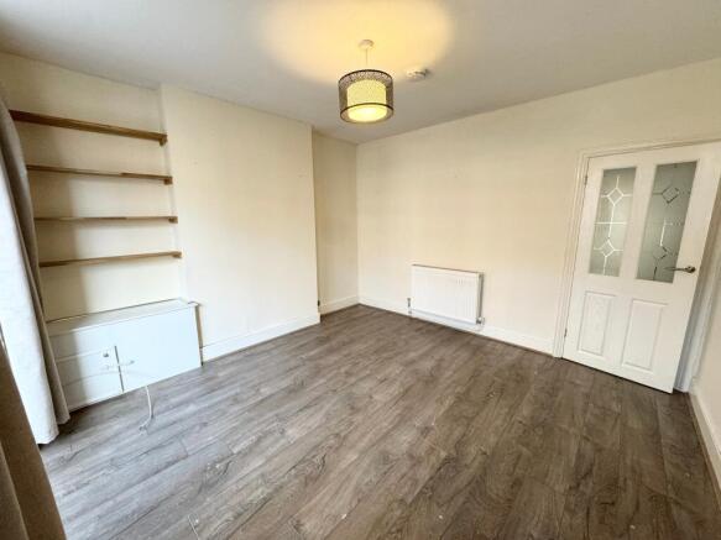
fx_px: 292
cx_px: 360
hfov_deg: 102.1
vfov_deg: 85.7
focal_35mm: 14
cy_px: 270
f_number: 2.2
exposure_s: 1/99
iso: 250
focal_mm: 2.22
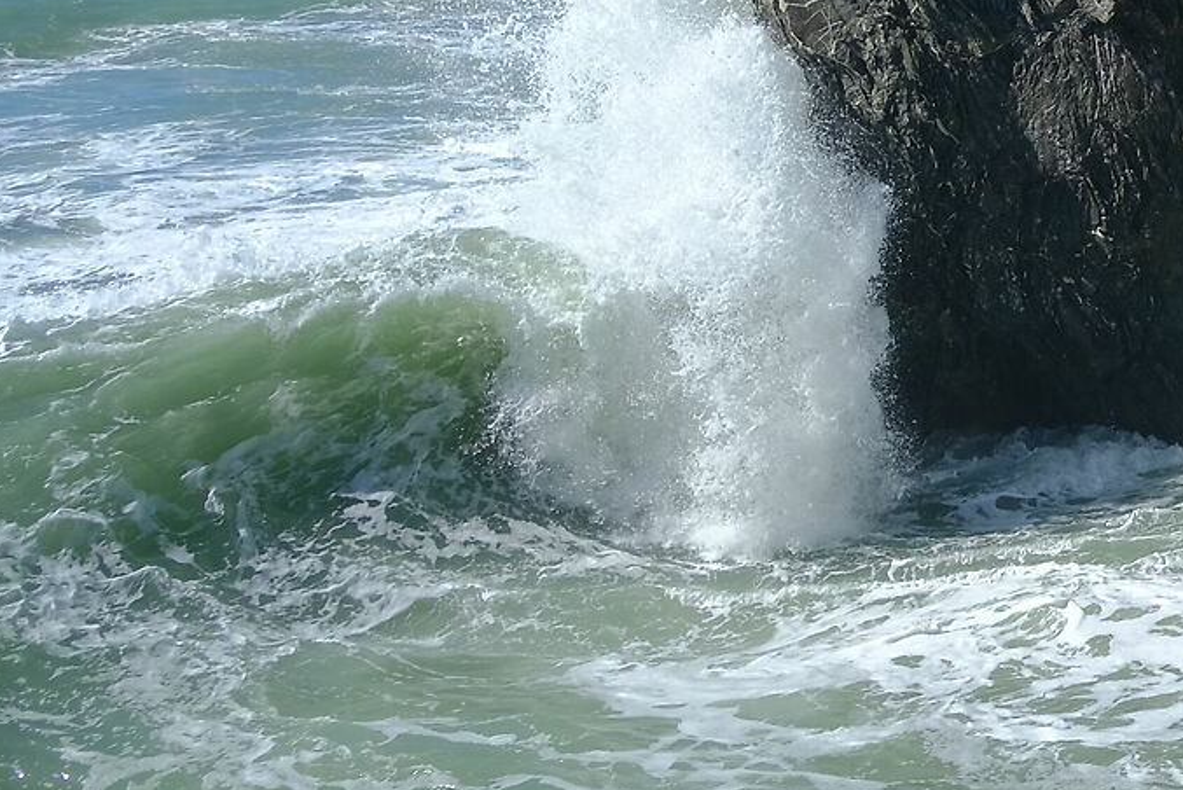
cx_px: 2086
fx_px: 4076
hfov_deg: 14.6
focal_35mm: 124
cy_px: -378
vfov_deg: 10.7
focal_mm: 23
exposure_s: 1/2000
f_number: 4
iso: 200
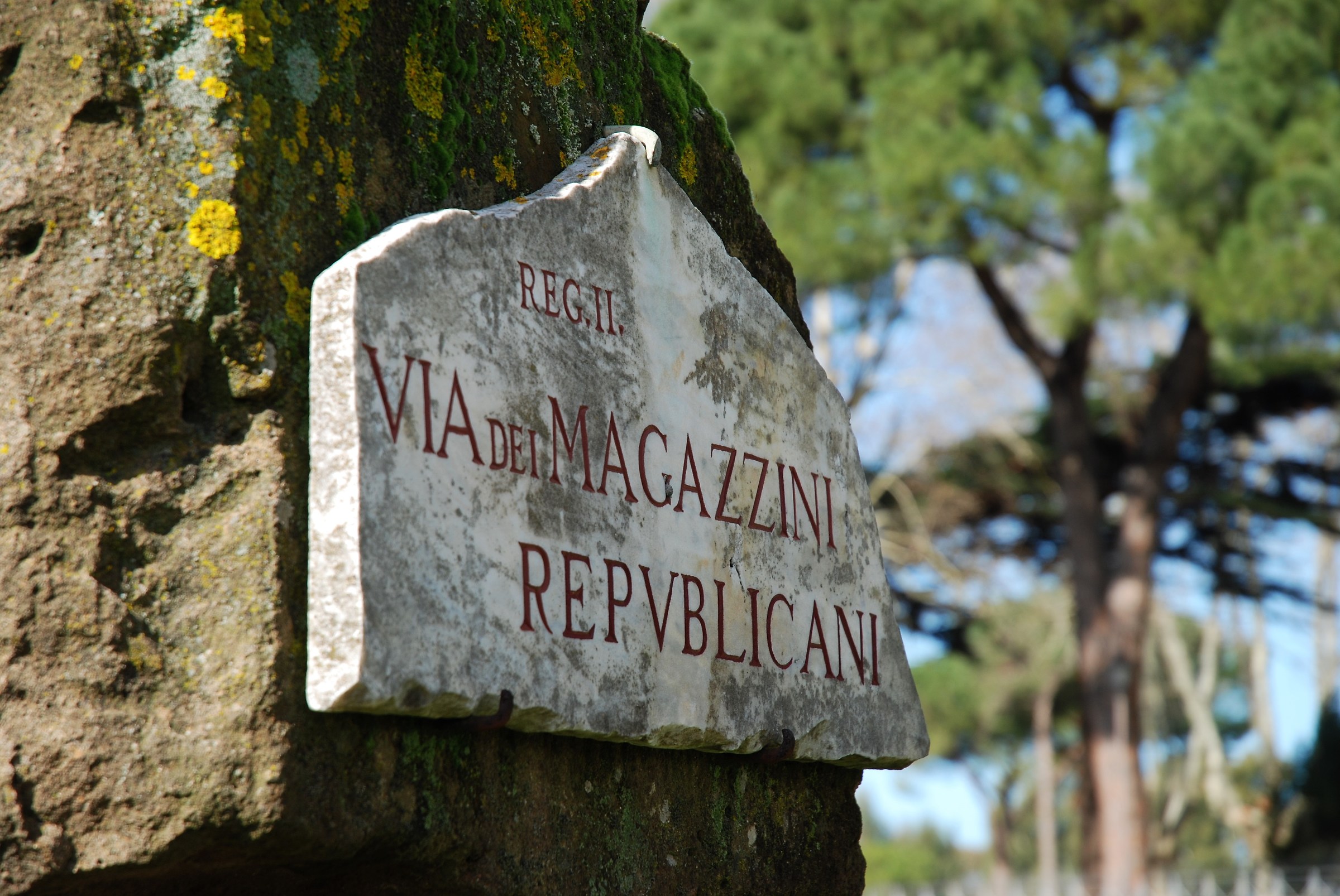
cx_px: 670
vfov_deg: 13.1
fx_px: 3913
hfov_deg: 19.4
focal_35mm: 105
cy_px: 448
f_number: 5.6
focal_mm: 70
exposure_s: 1/200
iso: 100
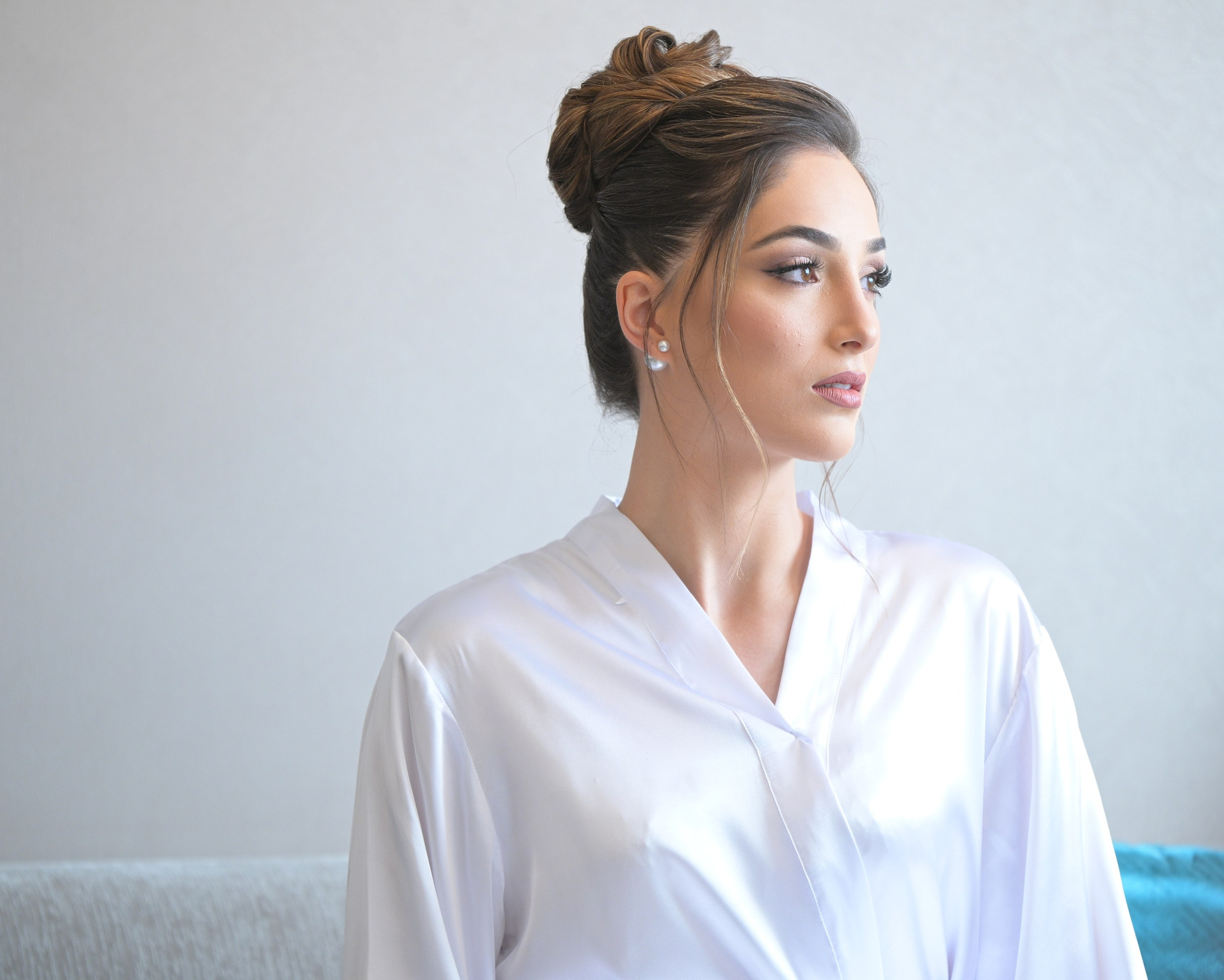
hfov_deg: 8.3
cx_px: 633
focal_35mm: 234
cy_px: 544
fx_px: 8478
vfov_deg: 6.6
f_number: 2.8
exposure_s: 1/200
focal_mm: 180
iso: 640
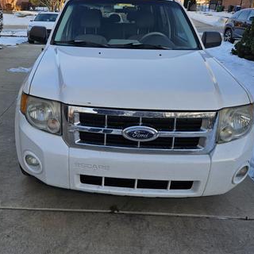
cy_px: 105
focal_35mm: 32
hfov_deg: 50.4
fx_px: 266
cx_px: 89
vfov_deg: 50.8
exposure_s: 1/322
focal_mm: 5.4
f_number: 1.8
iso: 25
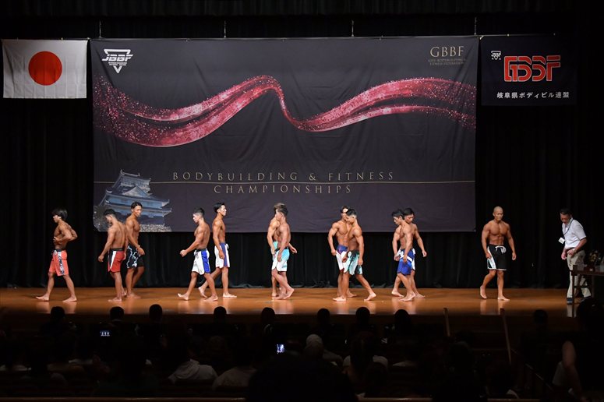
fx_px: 1258
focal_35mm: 75
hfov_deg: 27.0
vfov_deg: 18.2
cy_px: 201
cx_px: 302
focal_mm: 50
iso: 5000
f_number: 5.6
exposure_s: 1/400
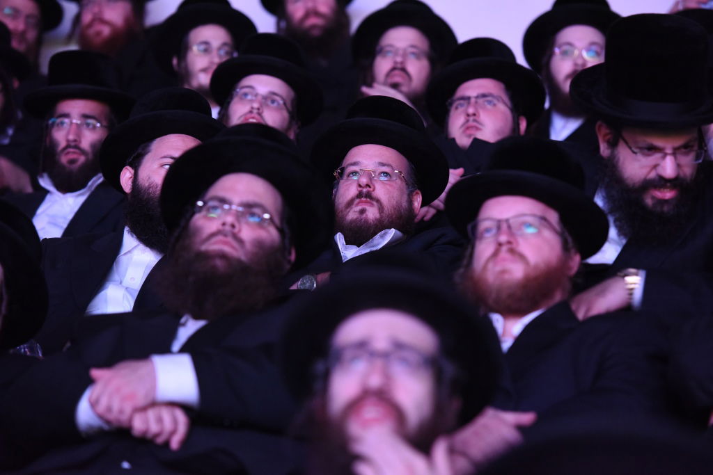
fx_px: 2971
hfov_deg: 13.7
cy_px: 238
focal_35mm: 150
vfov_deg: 9.2
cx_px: 356
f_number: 3.5
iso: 5000
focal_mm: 150
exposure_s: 1/30
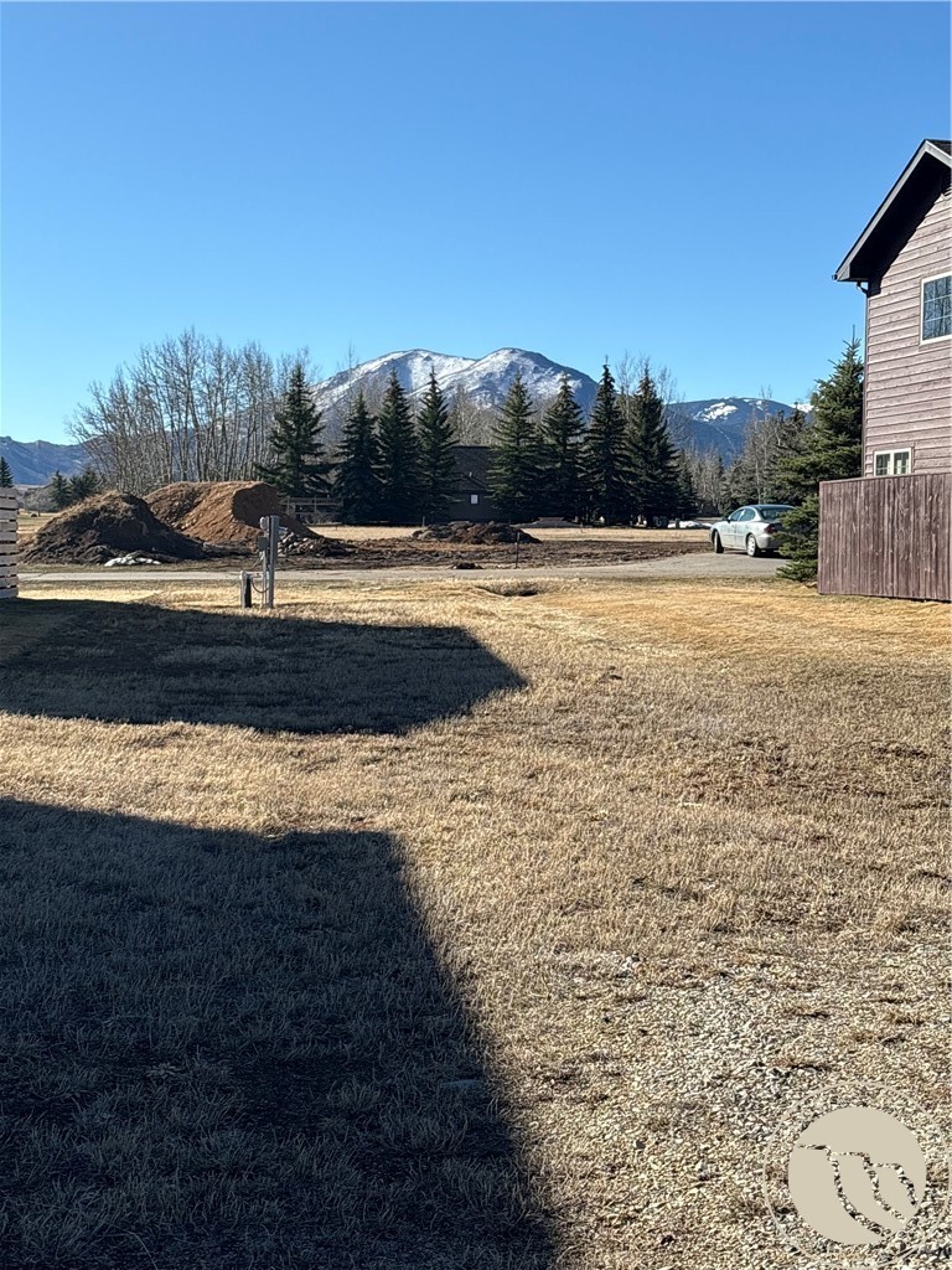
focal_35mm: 52
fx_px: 1907
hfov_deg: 28.0
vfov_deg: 36.8
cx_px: 476
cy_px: 635
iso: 32
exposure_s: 1/2865
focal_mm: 5.96
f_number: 1.6
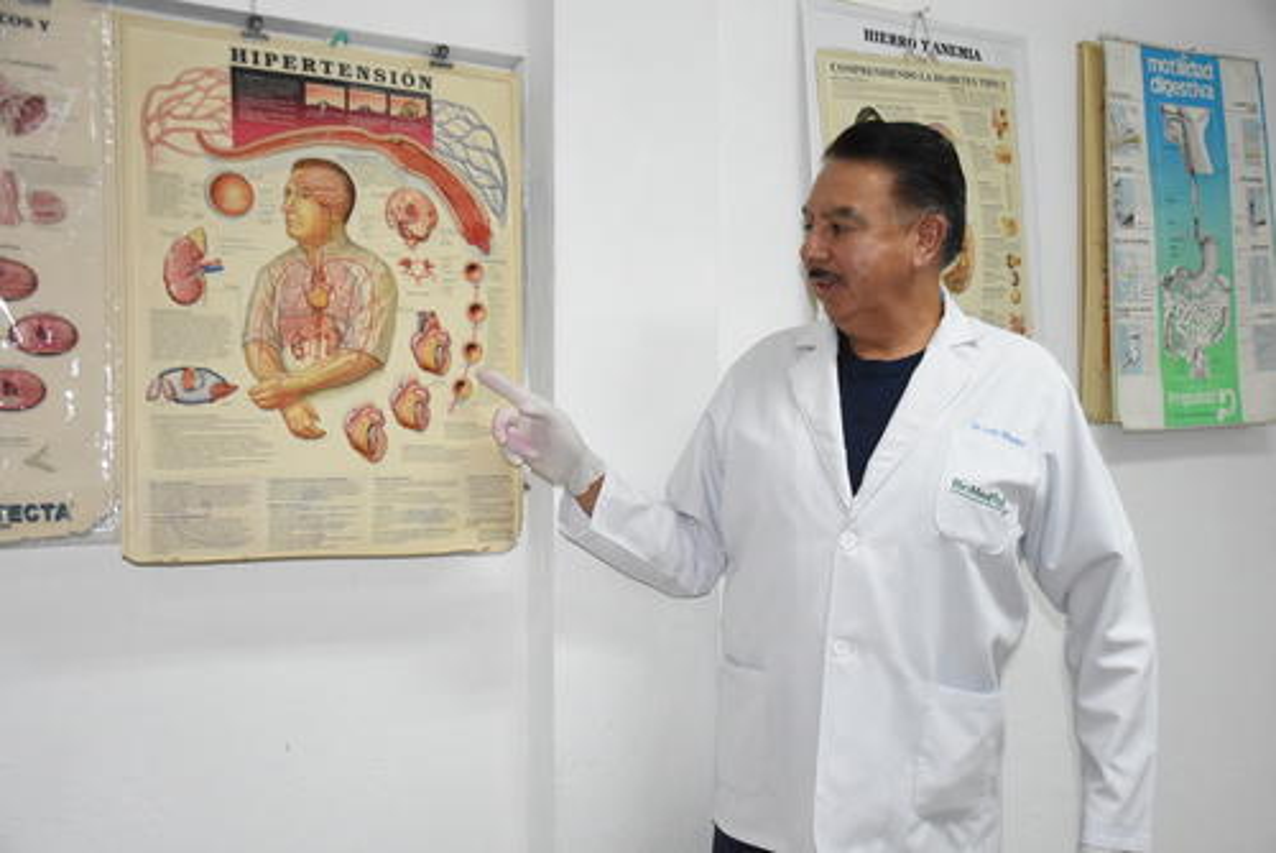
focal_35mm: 39
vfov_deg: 34.3
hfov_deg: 49.5
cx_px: 638
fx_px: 1383
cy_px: 426
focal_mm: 26
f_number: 3.8
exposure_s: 1/250
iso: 2500
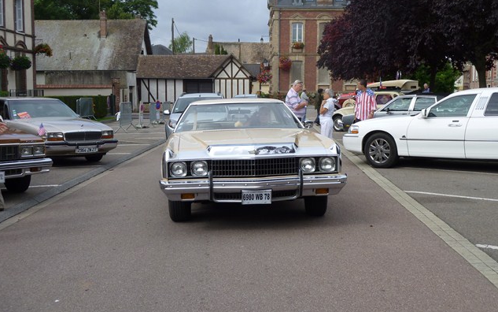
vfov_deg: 28.6
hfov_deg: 44.4
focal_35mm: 45
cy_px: 158
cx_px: 248
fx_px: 611
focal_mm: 7.6
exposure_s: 1/320
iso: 80
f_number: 4.1
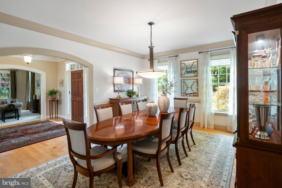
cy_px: 94
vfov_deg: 64.6
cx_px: 141
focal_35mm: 19
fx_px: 149
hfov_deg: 86.9
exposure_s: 1/1.25
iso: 320
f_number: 8
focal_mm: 19
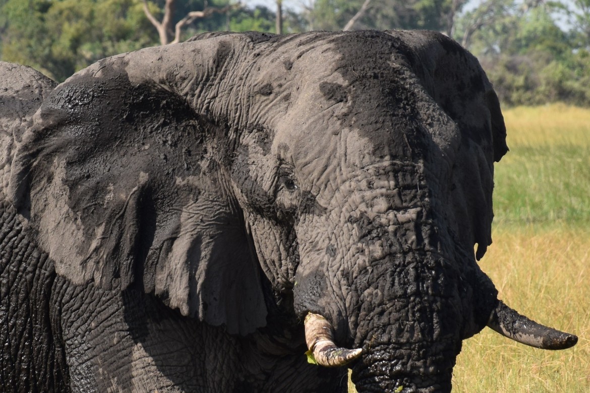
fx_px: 3441
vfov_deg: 6.5
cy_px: 196
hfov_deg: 9.8
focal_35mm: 210
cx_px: 295
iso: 200
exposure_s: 1/640
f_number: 5.6
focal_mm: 140
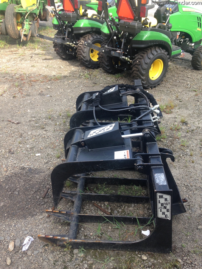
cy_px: 134
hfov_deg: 42.9
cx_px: 101
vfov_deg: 55.4
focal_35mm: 33
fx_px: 257
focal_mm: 4.12
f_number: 2.4
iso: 50
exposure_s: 1/226
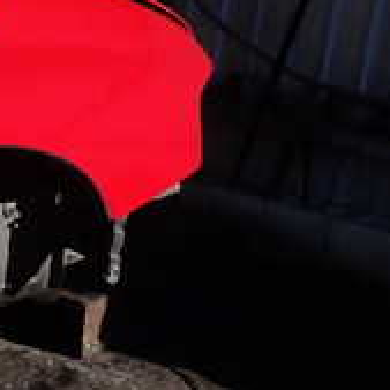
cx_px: -175
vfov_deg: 18.4
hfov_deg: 16.9
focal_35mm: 94
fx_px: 1198
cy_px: 291
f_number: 3.2
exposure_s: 1/1250
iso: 100
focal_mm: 5.4
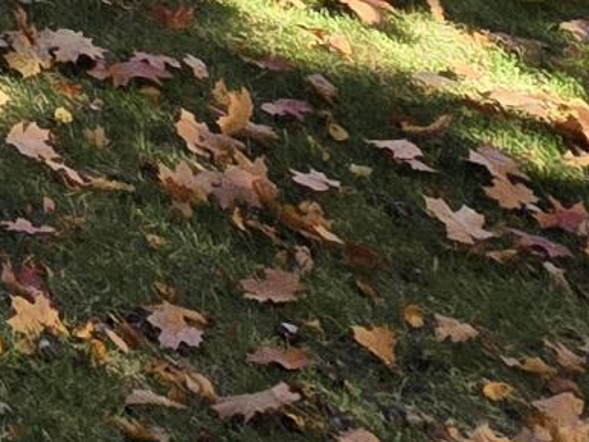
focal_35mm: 101
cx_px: -847
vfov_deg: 10.9
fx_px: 1720
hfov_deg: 13.6
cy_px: -797
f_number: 2.2
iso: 50
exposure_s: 1/579
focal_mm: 2.2
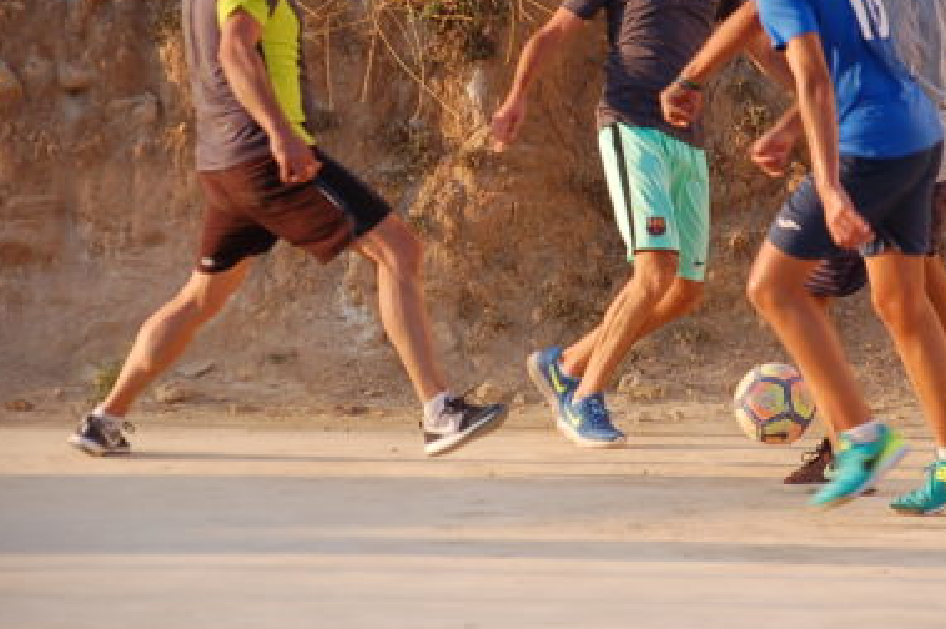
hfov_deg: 7.8
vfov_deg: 5.2
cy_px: 197
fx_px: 6931
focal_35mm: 264
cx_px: 648
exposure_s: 1/250
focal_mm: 112
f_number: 6
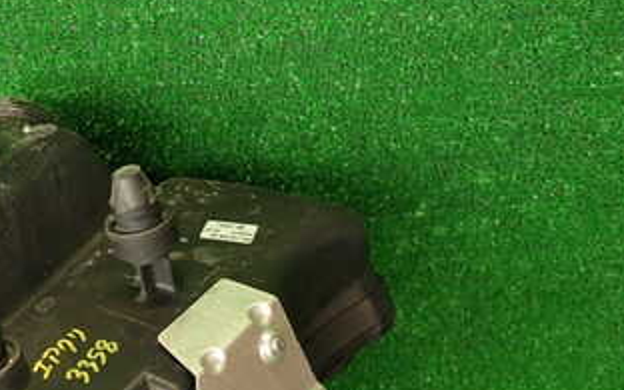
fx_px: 867
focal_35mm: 51
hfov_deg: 37.1
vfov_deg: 24.2
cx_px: 68
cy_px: 390
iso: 200
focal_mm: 4.5
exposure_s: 1/60
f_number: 2
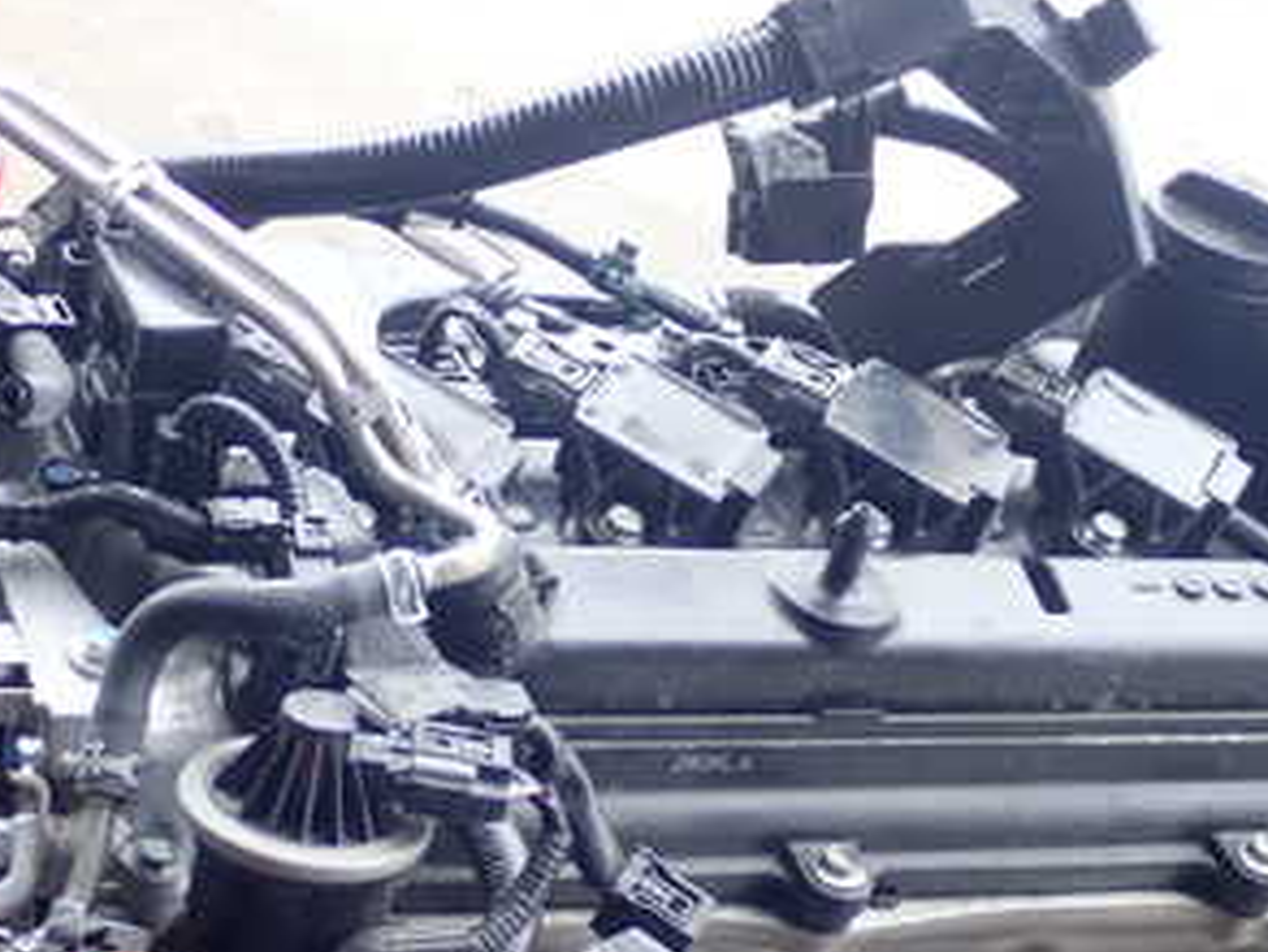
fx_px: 3225
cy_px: 887
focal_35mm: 88
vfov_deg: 16.5
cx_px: 467
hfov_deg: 22.2
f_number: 2.9
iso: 100
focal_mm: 7.86
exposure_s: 1/80
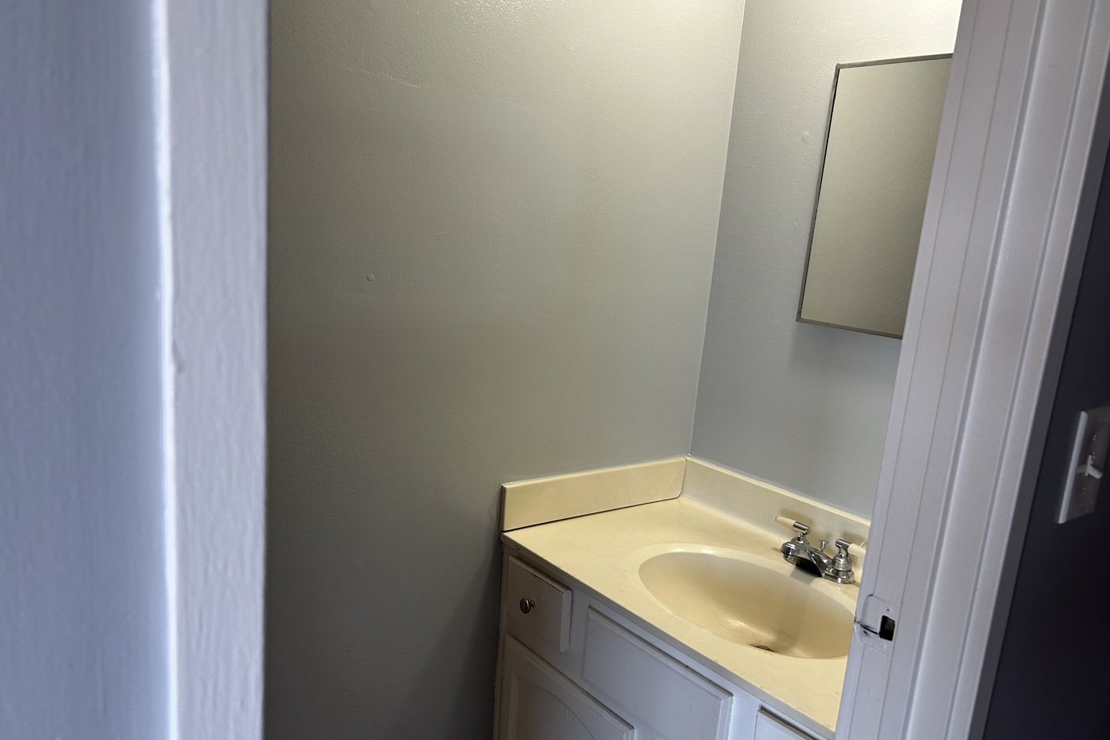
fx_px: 863
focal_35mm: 28
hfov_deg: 65.5
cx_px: 553
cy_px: 398
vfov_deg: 46.4
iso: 100
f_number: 1.5
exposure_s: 1/120
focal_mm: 5.7
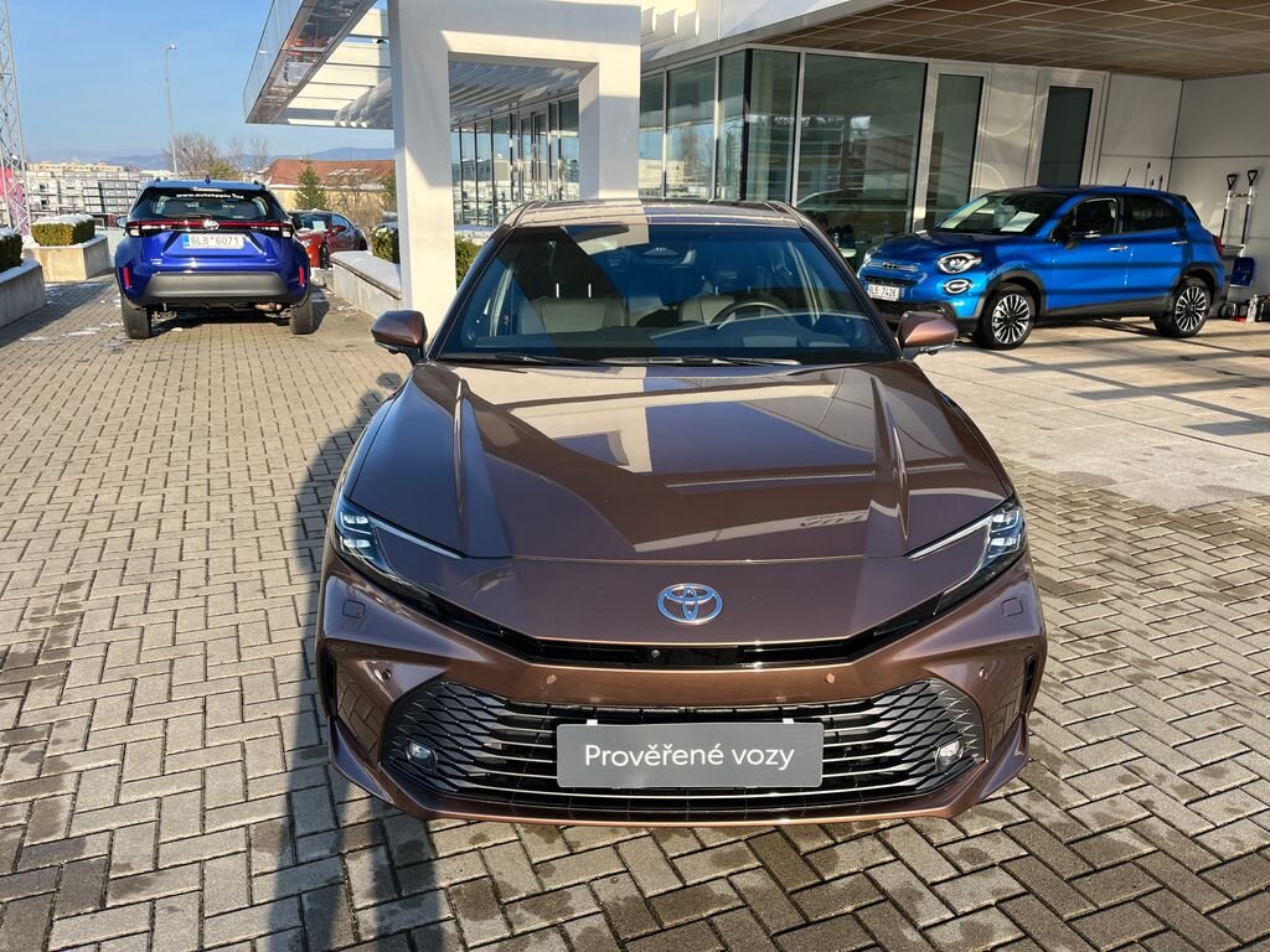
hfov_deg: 67.3
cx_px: 635
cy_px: 476
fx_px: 954
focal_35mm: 26
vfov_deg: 53.1
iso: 50
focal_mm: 5.1
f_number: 1.6
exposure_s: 1/1096
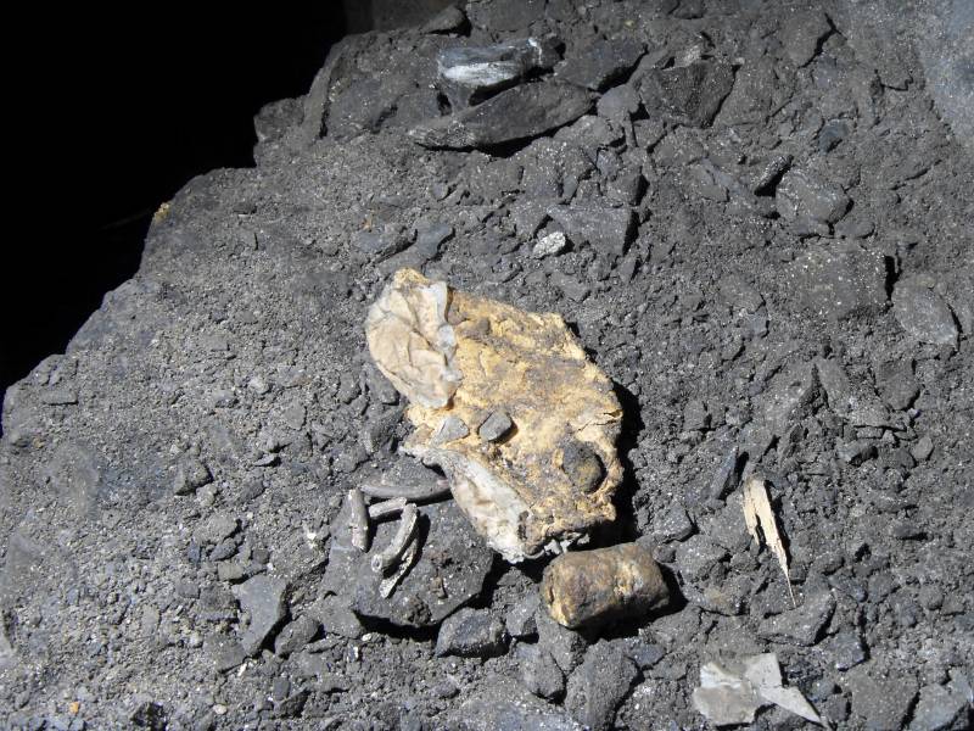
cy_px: 366
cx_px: 487
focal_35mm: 39
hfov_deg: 47.9
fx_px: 1097
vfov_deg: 36.8
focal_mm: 6.6
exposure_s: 1/8
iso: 200
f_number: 3.5
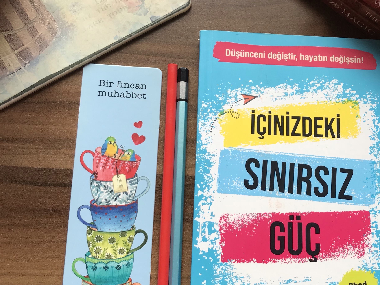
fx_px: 505
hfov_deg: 40.9
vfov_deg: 31.5
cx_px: 241
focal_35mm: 46
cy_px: 141
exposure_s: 1/136
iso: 20
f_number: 1.8
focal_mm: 3.99
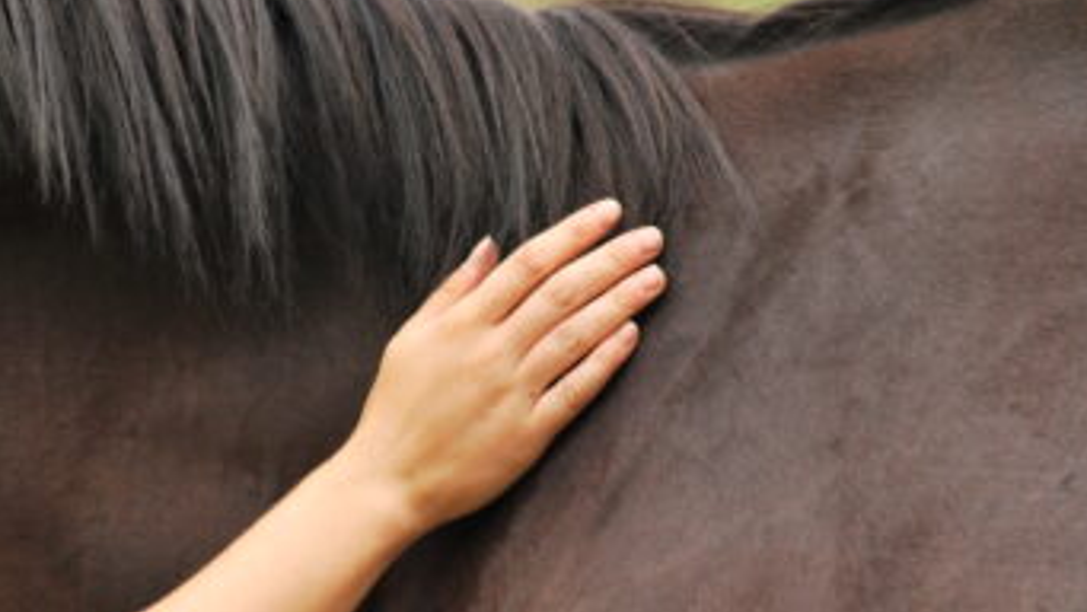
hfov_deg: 4.3
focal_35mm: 499
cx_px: 478
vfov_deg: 2.4
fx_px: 14386
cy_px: 225
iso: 400
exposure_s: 1/250
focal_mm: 270
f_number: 8
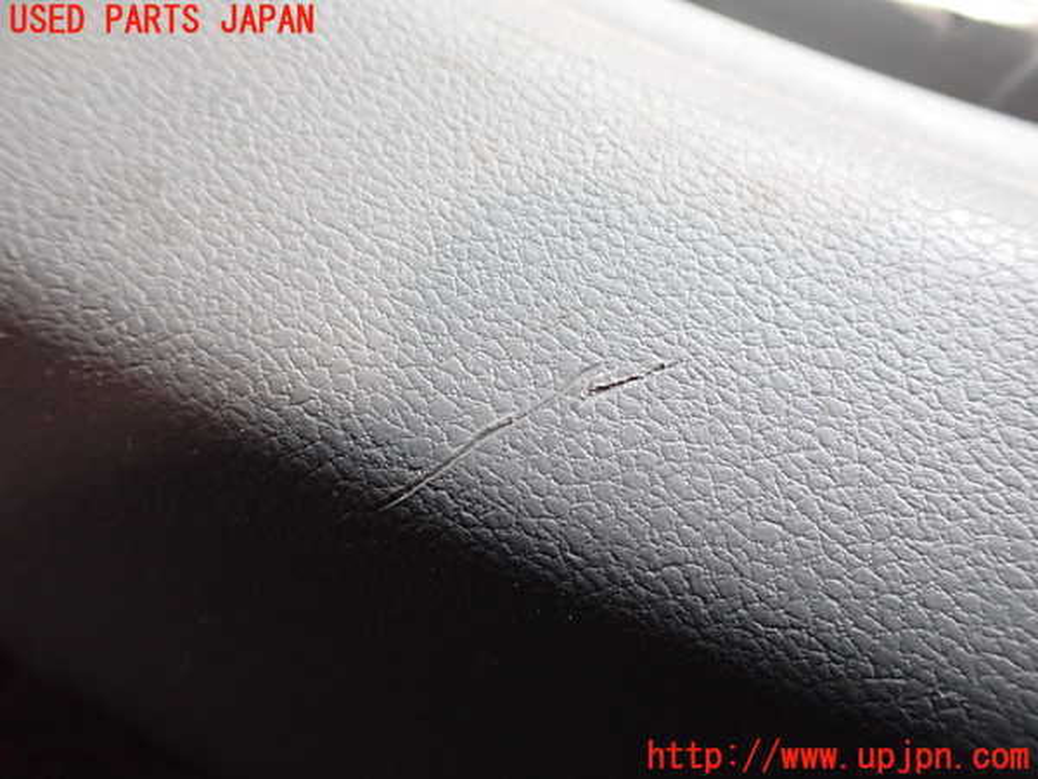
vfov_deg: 46.8
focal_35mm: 30
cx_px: 519
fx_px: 900
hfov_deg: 60.0
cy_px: 390
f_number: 2.3
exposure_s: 1/100
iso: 800
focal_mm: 5.4
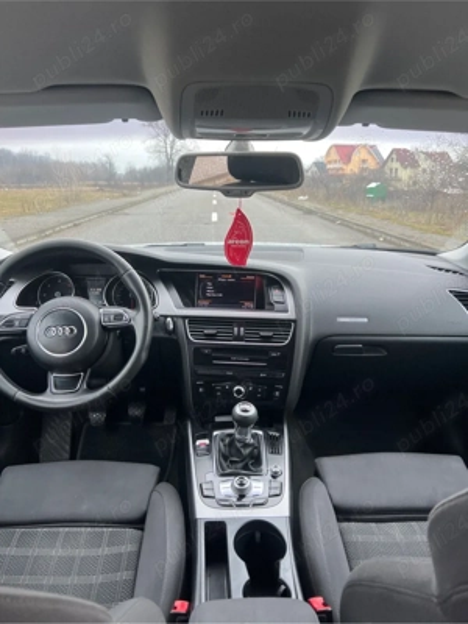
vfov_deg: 67.3
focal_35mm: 26
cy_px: 312
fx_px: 469
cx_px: 234
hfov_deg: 53.1
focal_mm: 5.7
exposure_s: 1/121
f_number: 1.5
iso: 64
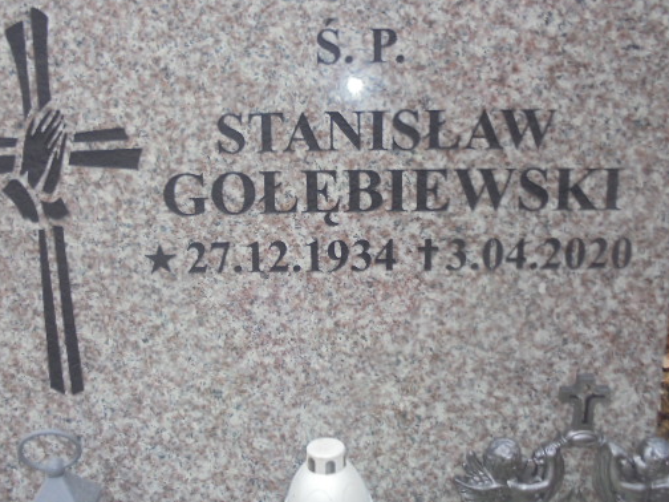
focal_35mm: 33
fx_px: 638
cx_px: 307
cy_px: 235
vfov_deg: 42.9
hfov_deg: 55.3
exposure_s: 1/30
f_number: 3.5
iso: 200
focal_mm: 4.6
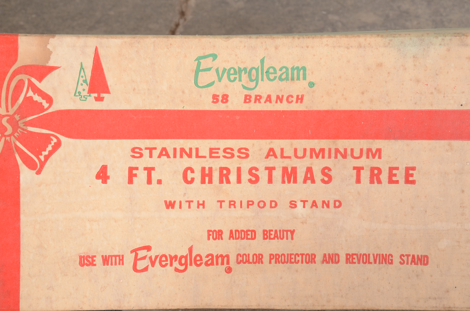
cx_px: 235
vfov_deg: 13.8
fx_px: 1290
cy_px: 156
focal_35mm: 99
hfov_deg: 20.7
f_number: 10
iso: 160
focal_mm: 66
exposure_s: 1/125
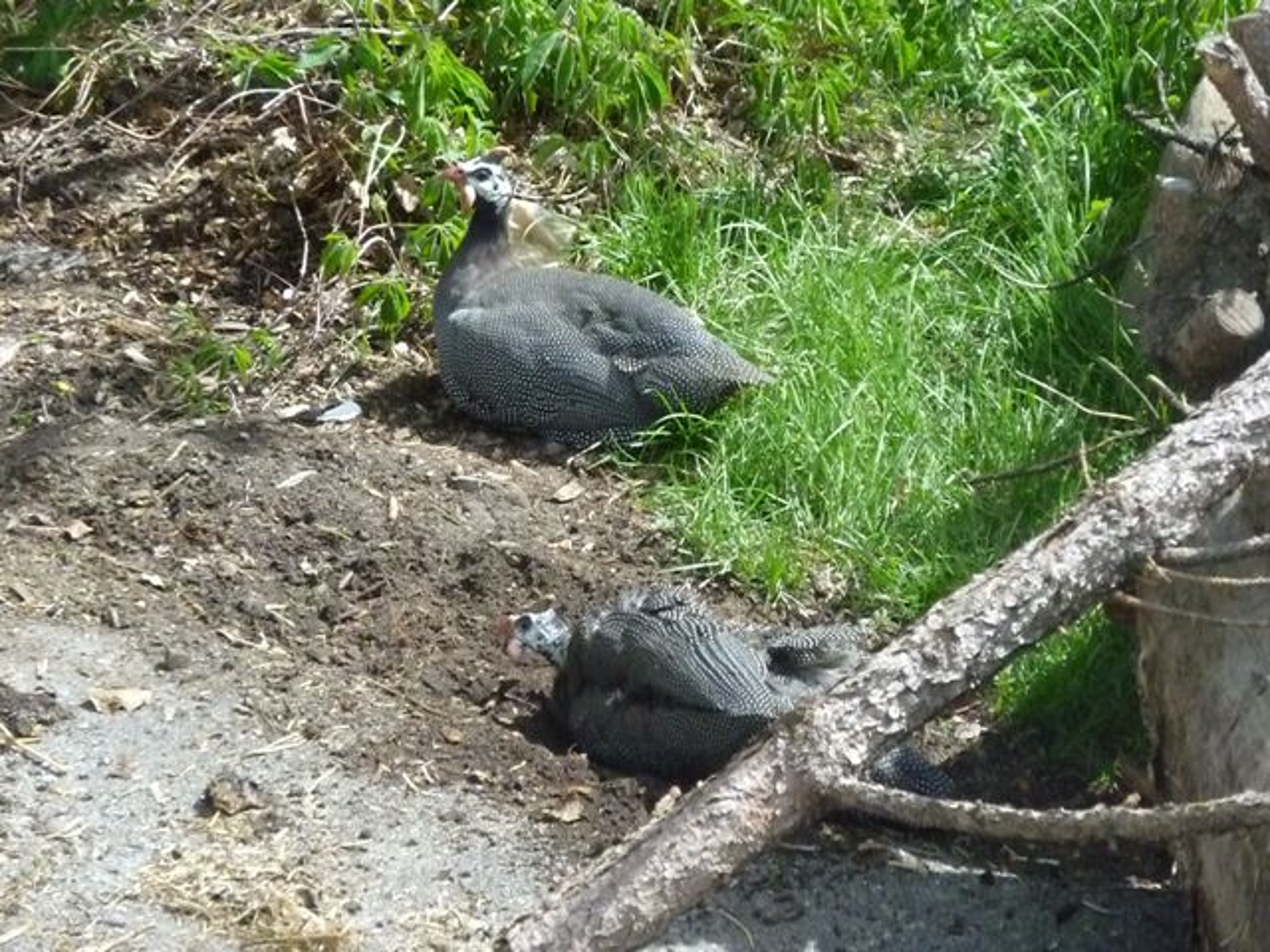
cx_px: 635
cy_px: 476
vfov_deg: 12.2
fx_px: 4439
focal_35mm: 121
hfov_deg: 16.3
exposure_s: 1/250
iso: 1600
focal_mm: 21.7
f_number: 16
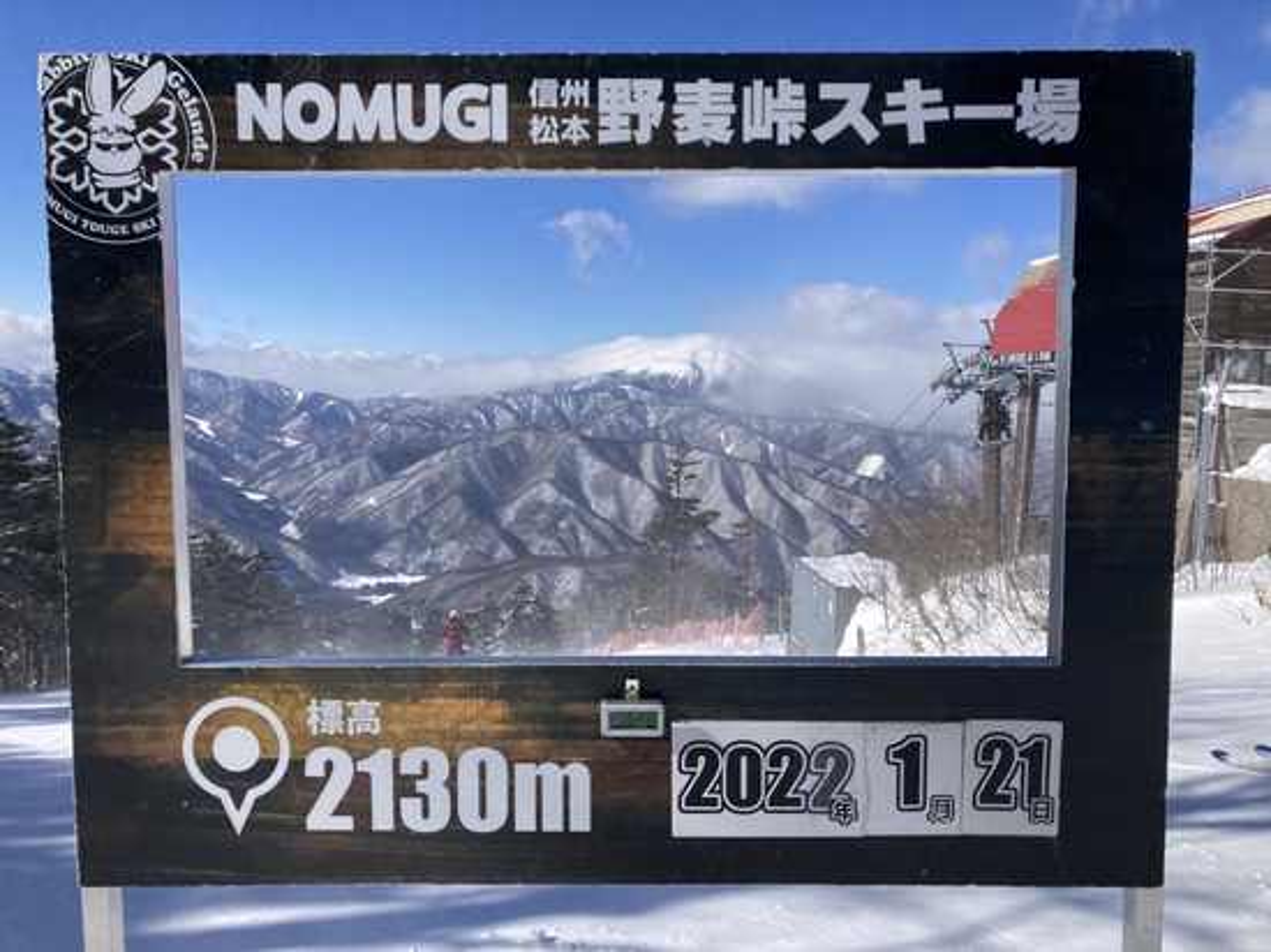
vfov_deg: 49.7
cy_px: 476
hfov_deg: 63.5
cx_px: 636
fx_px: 1028
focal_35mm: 28
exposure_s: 1/3205
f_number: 1.8
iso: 20
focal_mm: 3.99
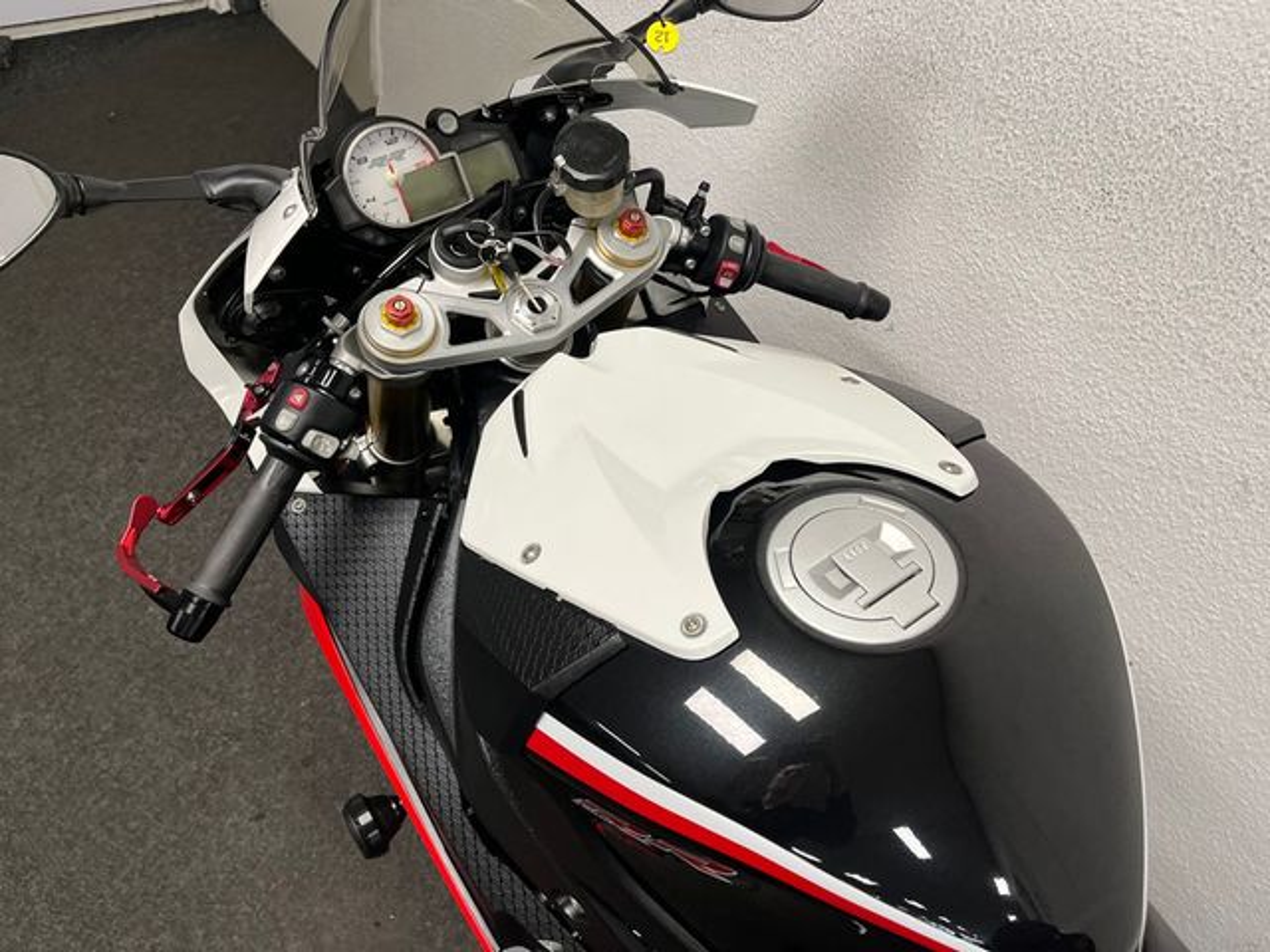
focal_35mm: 26
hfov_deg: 67.3
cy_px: 476
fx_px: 954
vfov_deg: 53.1
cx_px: 635
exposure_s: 1/100
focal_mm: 5.1
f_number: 1.6
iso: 125
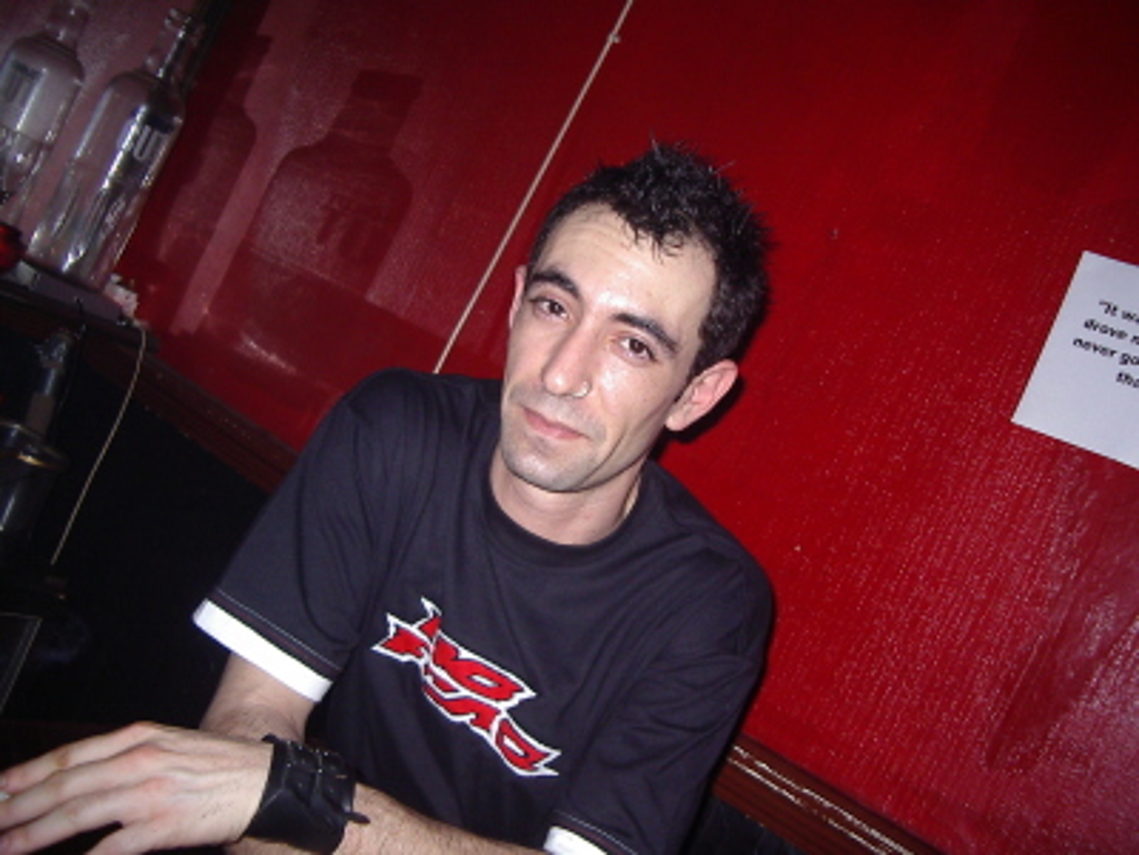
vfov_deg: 37.7
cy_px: 428
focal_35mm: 38
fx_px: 1250
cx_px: 570
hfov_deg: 49.0
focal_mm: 5.8
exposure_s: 1/60
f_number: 2.6
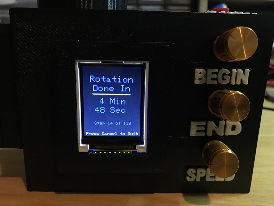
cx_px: 137
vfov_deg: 49.7
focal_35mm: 28
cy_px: 103
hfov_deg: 63.5
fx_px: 222
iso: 64
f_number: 1.8
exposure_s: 1/15
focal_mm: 3.99
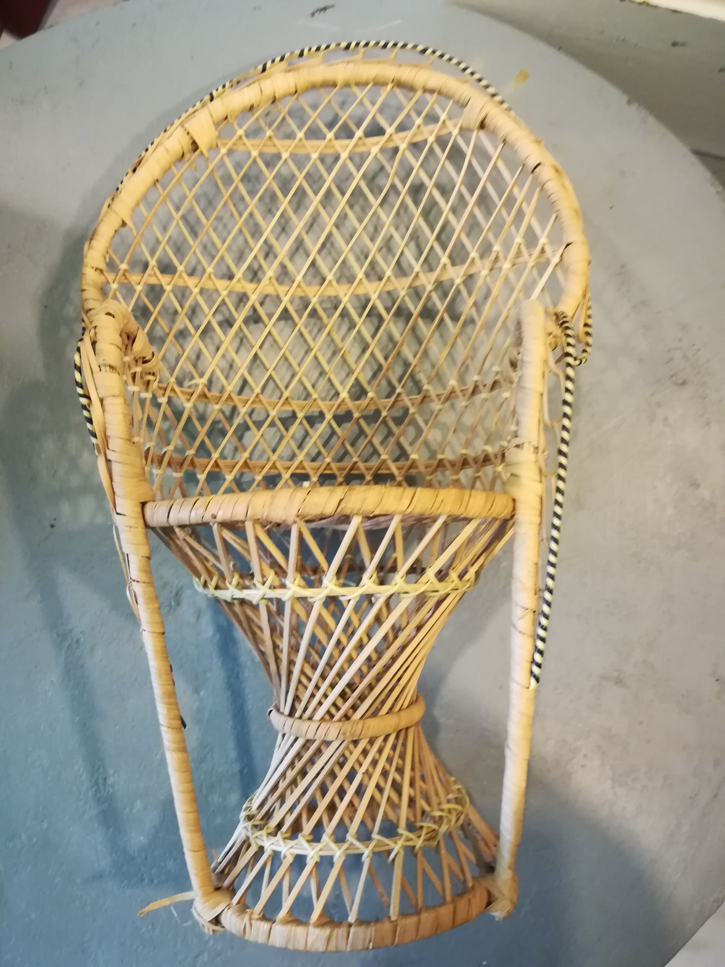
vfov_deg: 67.3
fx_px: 726
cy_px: 484
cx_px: 362
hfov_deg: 53.1
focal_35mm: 26
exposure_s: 1/20
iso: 500
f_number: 2.2
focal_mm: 3.83
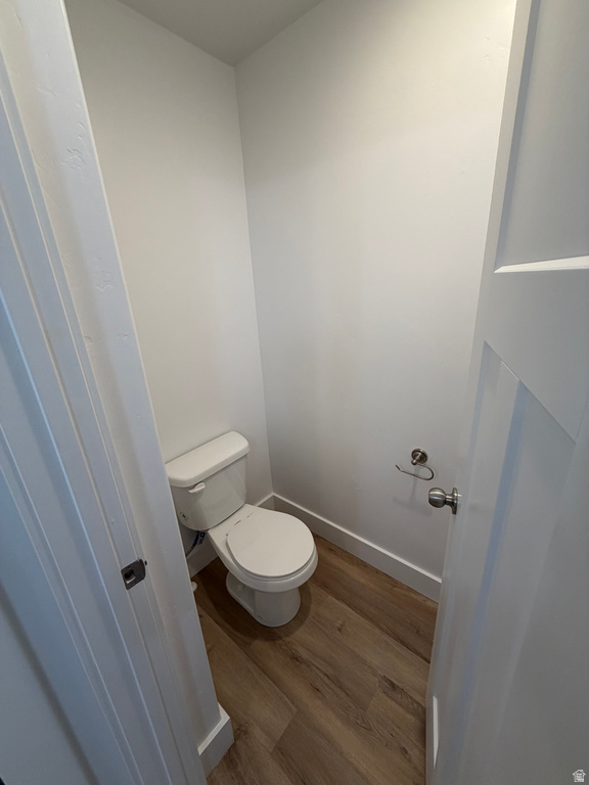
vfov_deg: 102.1
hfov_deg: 85.7
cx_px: 294
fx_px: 318
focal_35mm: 14
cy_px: 392
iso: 160
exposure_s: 1/120
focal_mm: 2.22
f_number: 2.2
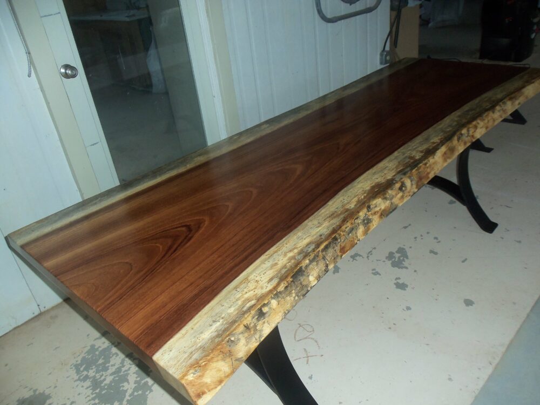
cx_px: 270
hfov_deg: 61.7
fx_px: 452
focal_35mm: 29
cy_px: 202
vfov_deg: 48.2
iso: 100
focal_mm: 5.2
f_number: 3.4
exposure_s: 1/30
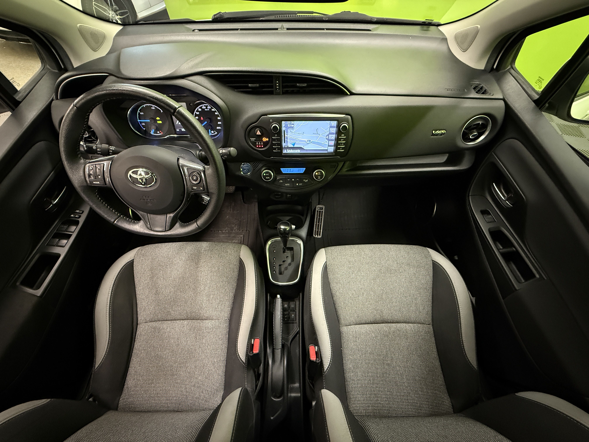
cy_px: 221
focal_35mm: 14
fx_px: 238
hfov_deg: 102.1
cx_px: 294
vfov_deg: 85.7
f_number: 2.2
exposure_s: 1/50
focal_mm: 2.22
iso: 1000
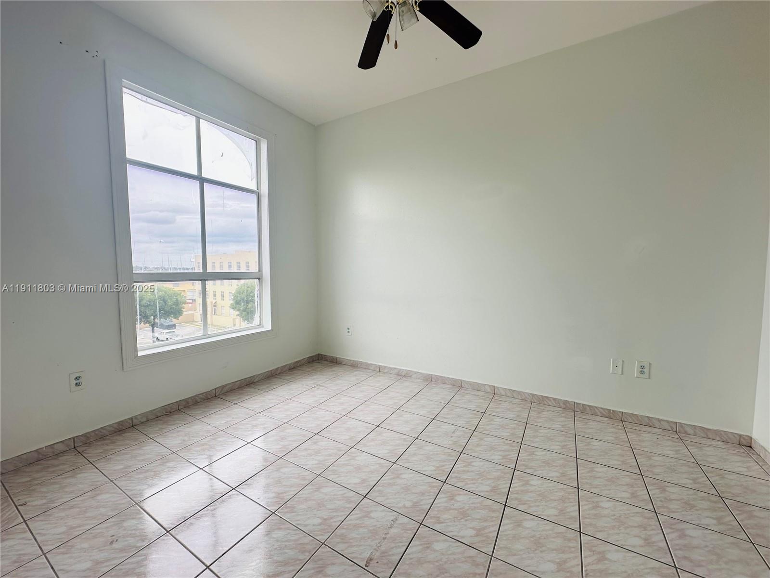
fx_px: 311
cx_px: 385
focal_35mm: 14
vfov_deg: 85.7
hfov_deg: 102.1
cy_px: 289
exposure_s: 1/173
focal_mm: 2.22
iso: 40
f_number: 2.2
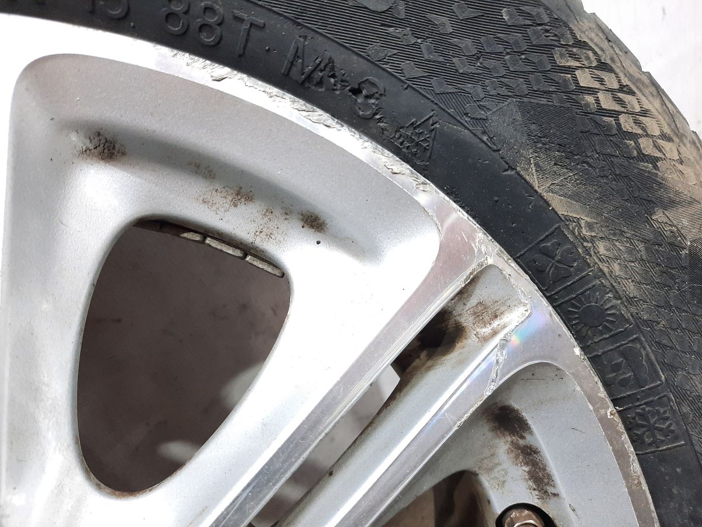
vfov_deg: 54.9
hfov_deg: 69.4
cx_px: 351
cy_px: 264
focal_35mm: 25
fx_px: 507
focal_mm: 4.6
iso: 400
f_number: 2
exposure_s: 1/50
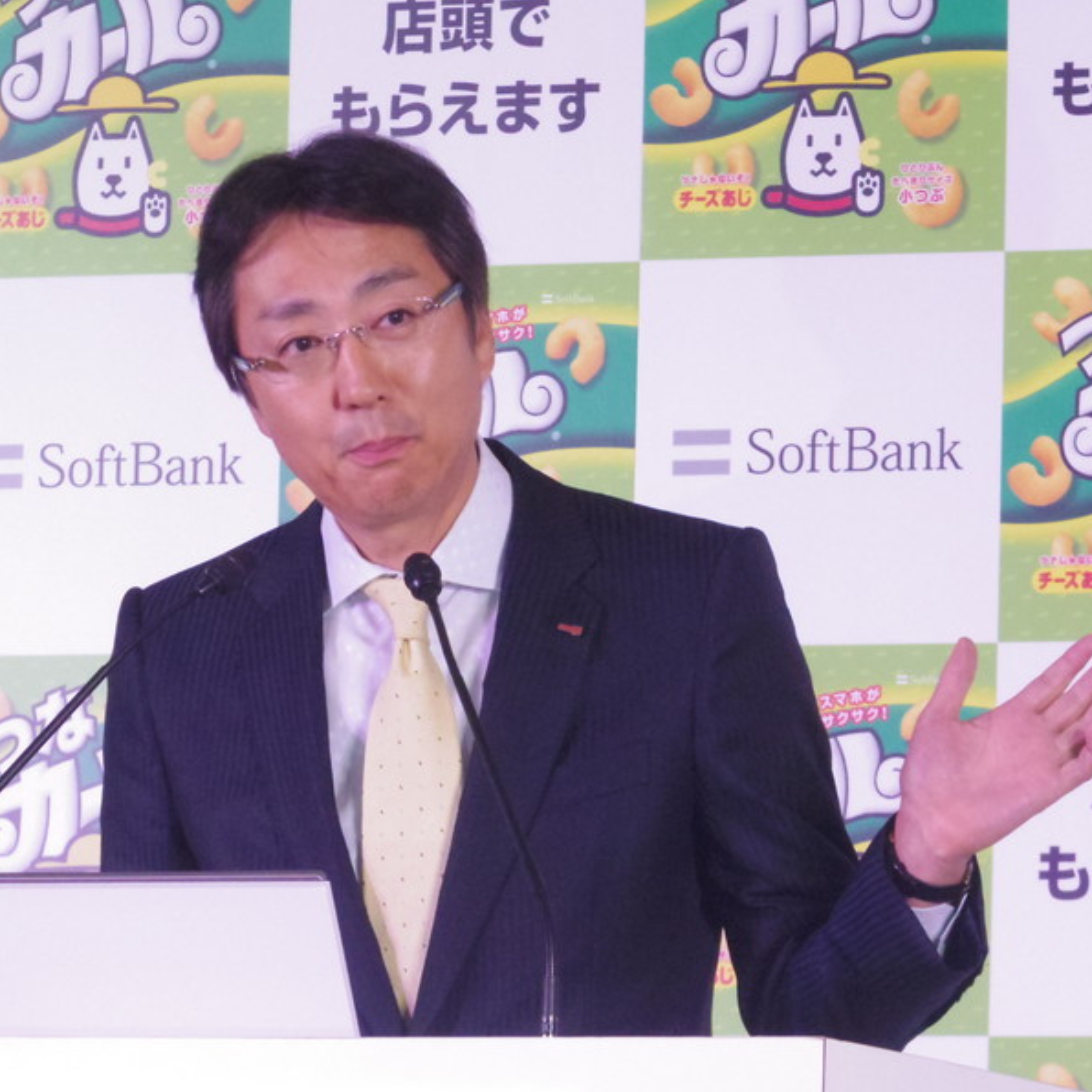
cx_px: 491
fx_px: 10457
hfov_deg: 6.0
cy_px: 546
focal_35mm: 293
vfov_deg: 6.0
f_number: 5.6
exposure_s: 1/80
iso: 2000
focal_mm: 44.3
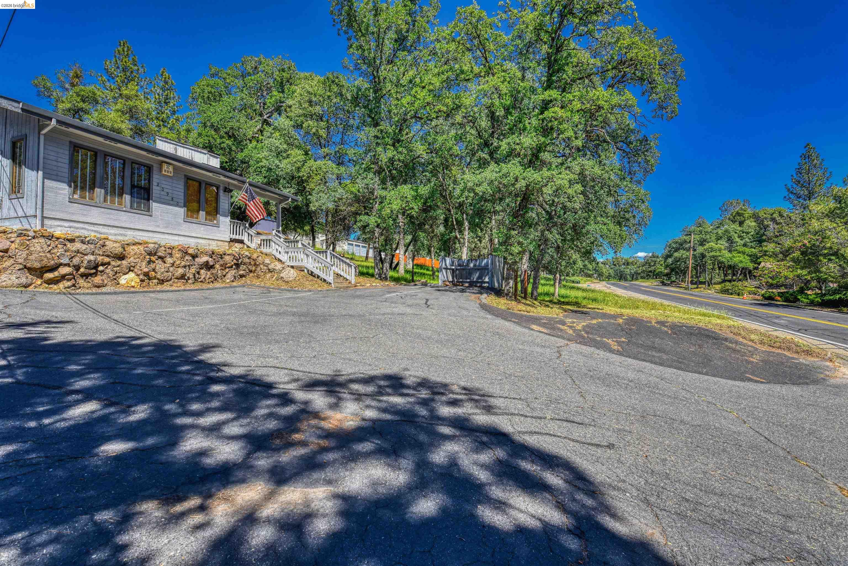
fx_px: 353
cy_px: 283
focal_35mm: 15
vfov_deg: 77.4
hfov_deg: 100.4
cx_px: 424
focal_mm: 15
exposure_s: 1/250
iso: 200
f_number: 8
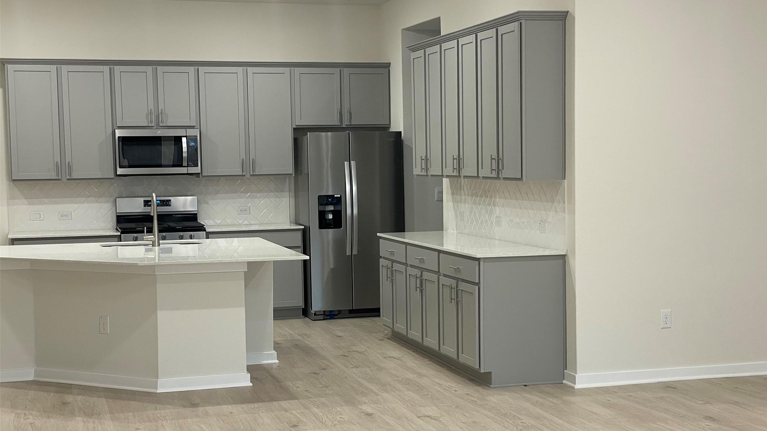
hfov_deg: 36.6
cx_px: 385
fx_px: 1159
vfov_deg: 21.1
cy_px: 242
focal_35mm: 57
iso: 160
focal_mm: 6
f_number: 2
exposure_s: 1/60
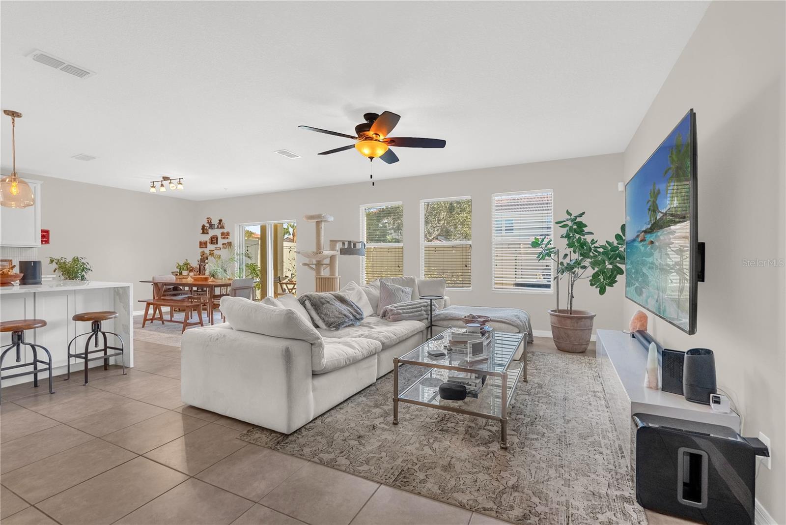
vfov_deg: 72.1
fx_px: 360
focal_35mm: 16
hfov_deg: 95.0
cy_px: 262
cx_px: 393
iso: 1600
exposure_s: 1/3200
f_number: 7.1
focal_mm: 16.5
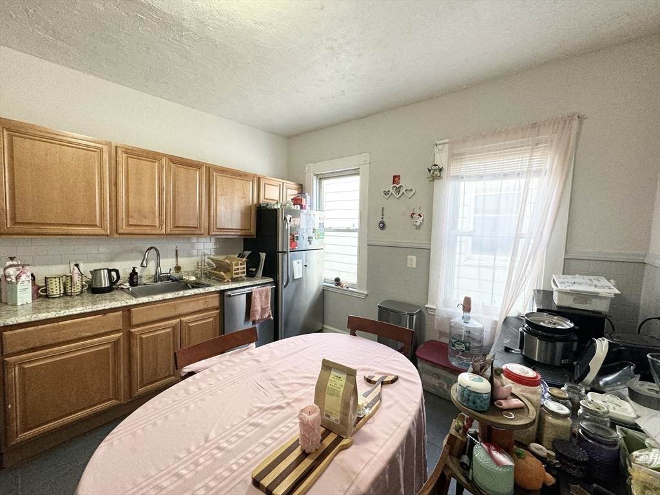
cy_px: 248
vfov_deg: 85.7
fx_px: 267
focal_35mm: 14
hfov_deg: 102.1
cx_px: 330
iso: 125
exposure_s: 1/120
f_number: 2.2
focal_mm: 2.22
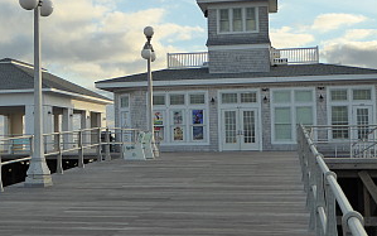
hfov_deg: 29.8
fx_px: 699
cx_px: 105
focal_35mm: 68
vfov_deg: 19.1
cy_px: 83
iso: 200
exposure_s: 1/640
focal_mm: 6.3
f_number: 3.7
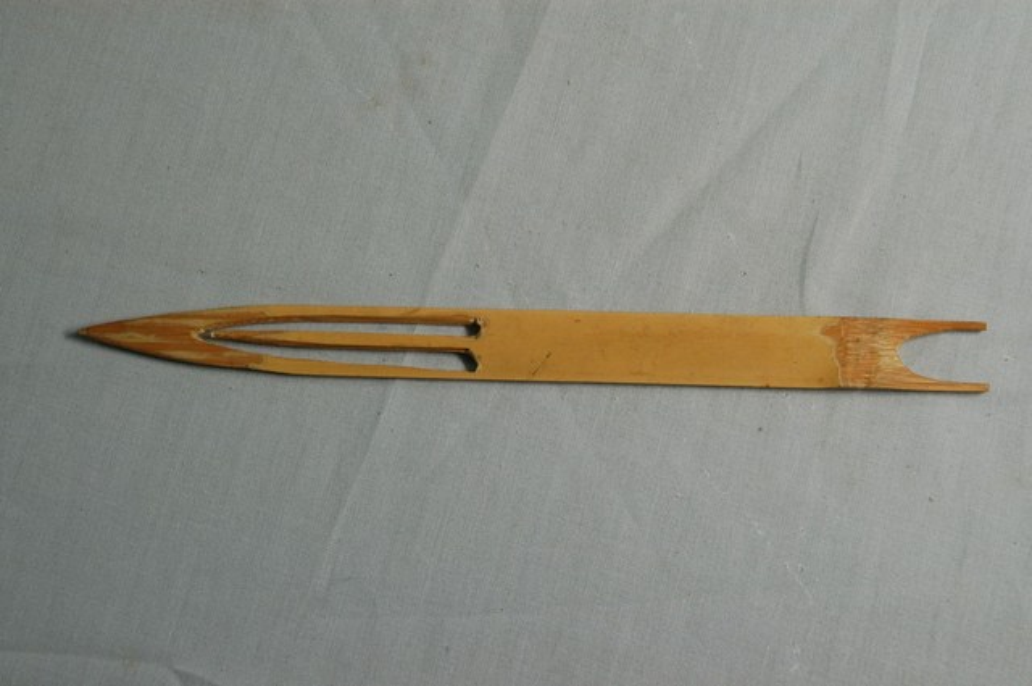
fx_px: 2405
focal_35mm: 84
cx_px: 516
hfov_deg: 24.2
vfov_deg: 16.2
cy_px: 343
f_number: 10
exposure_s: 1/10
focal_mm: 56
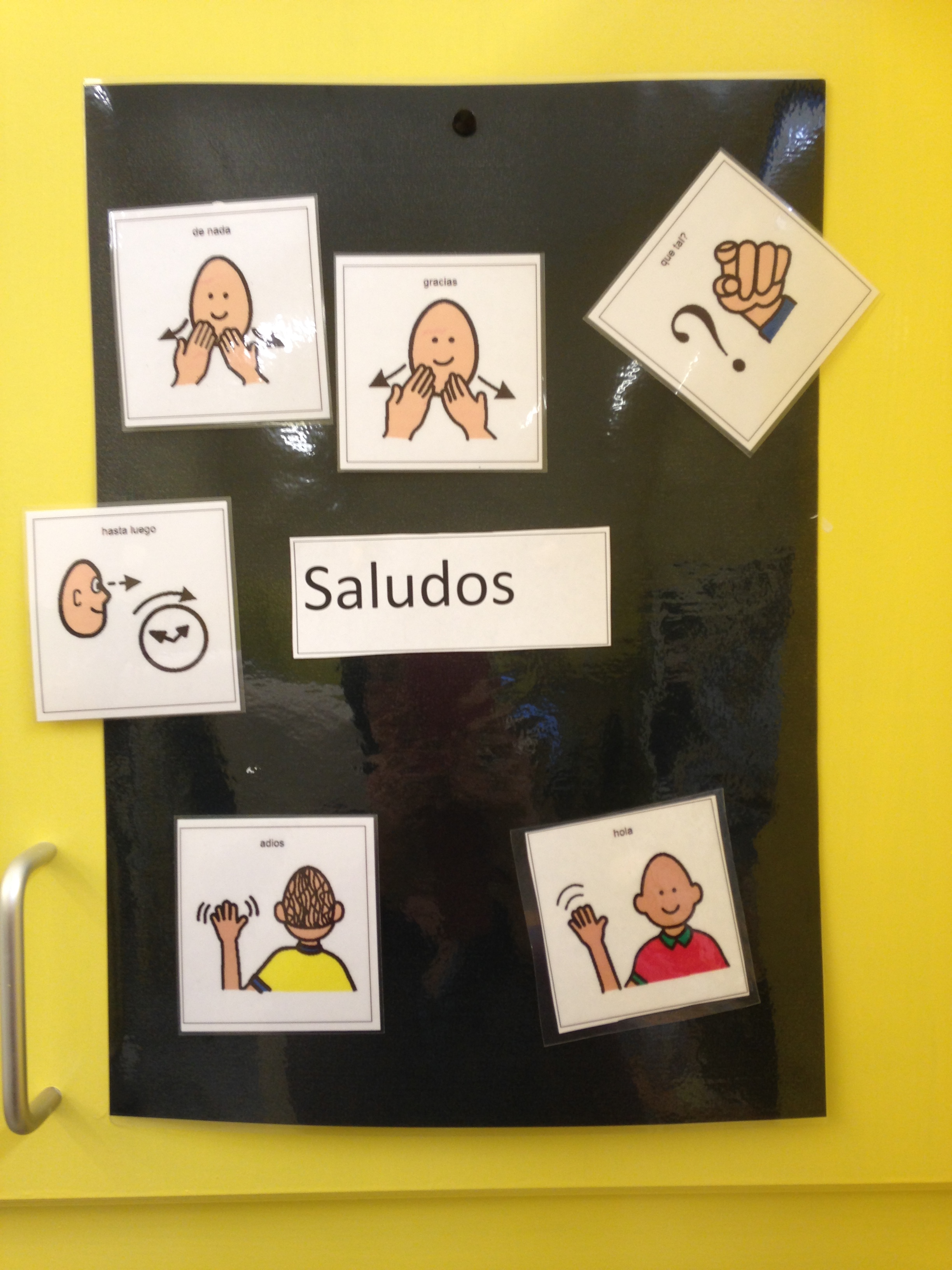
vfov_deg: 55.4
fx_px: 1210
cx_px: 476
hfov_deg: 42.9
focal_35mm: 33
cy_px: 635
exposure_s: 1/20
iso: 64
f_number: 2.4
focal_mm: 4.12
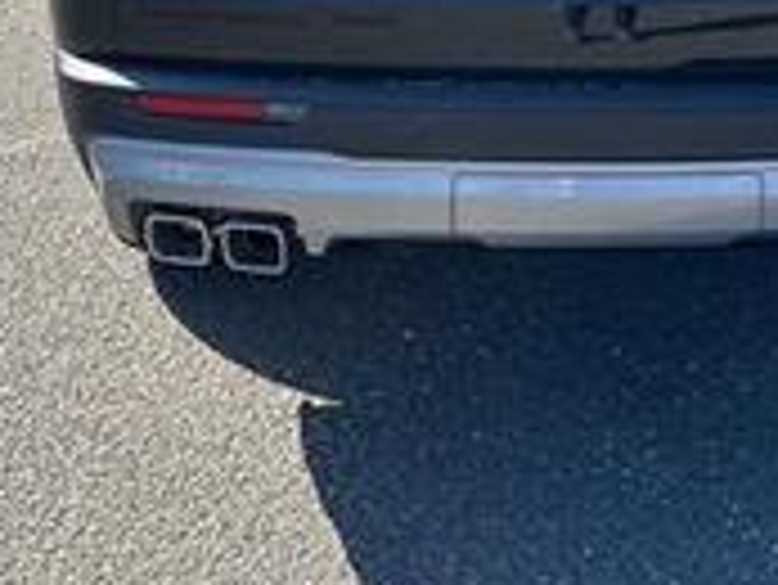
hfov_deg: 27.1
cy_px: -194
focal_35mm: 70
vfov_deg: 19.3
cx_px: 639
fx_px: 1574
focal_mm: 6.86
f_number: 1.78
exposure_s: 1/1304
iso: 80
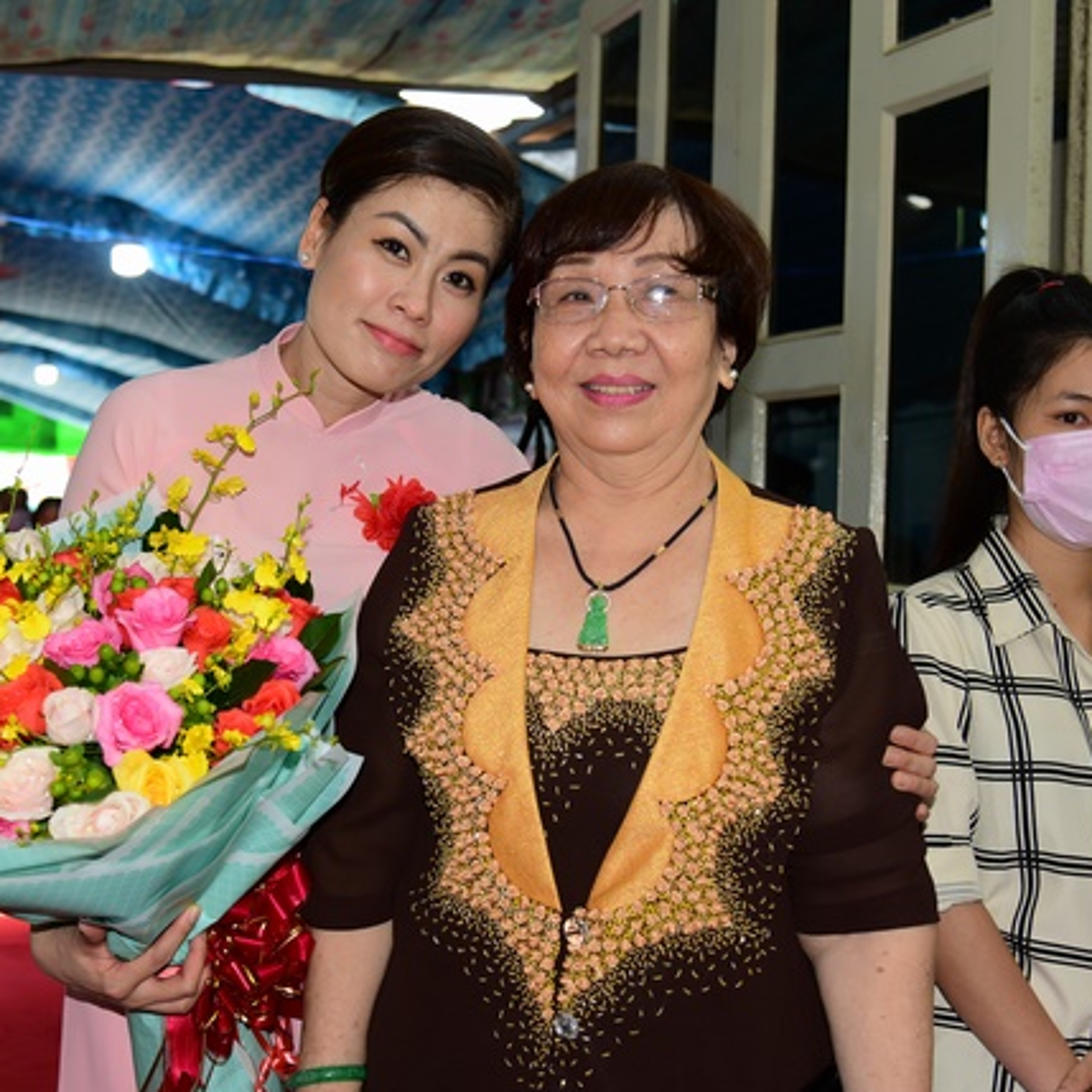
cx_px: 440
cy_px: 550
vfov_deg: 34.7
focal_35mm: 49
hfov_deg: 34.6
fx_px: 1749
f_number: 4
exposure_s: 1/60
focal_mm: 38
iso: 320
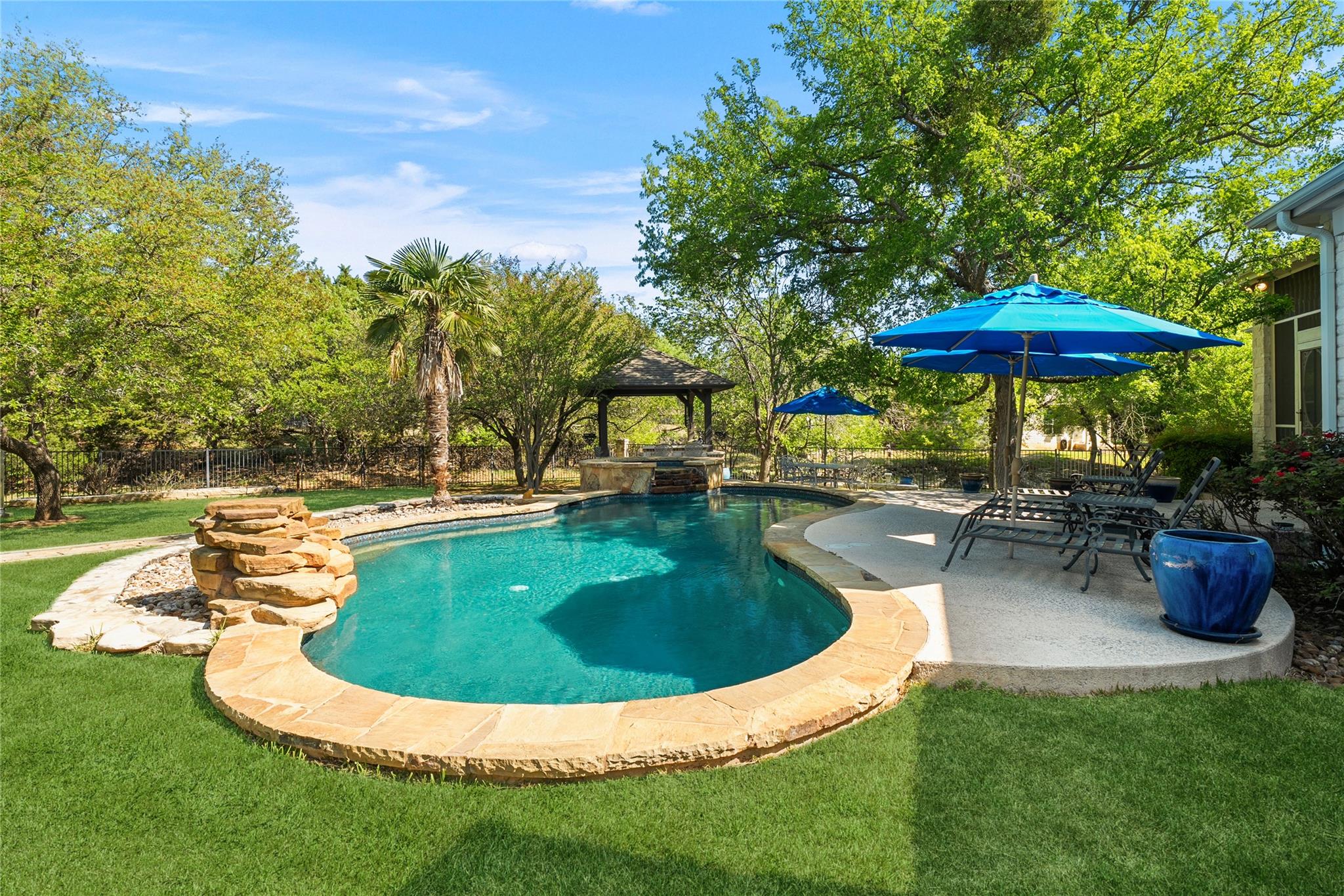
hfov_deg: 96.7
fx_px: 597
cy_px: 448
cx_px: 672
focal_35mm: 16
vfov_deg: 73.7
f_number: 11
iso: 200
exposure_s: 1/15
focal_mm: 16
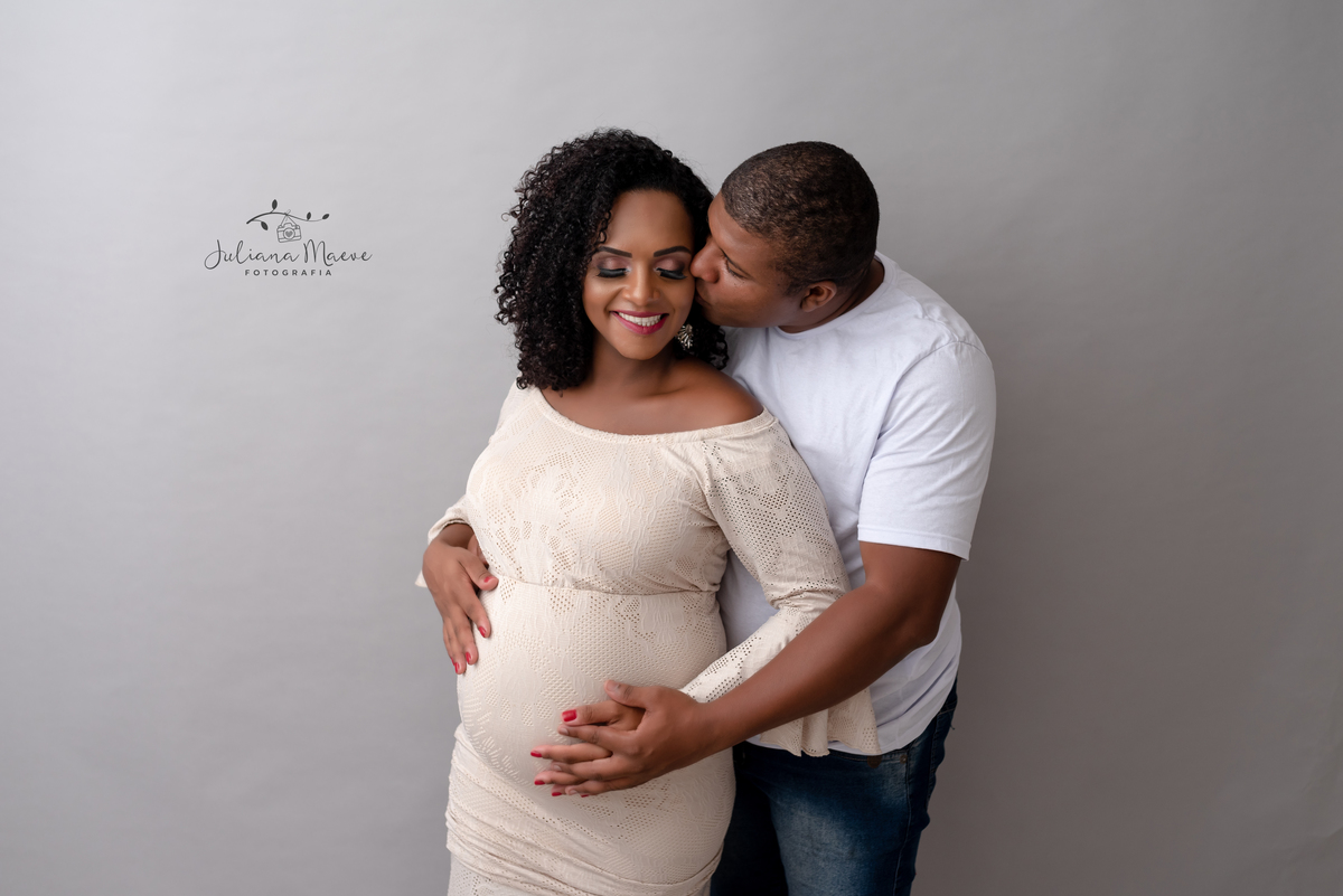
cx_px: 672
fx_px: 1306
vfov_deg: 37.9
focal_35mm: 35
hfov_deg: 54.4
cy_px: 448
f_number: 3.5
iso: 250
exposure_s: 1/160
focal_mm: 35
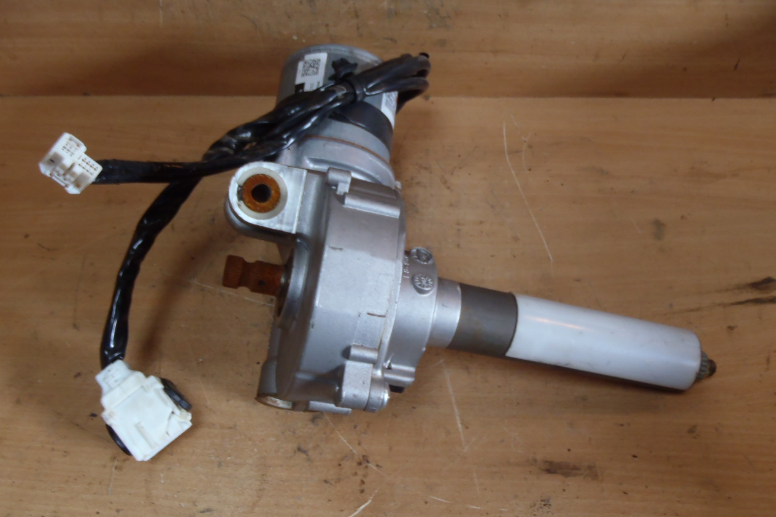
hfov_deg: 48.5
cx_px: 390
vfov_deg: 33.4
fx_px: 862
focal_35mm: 40
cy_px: 291
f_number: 4.6
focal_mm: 6.83
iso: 200
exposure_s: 1/4
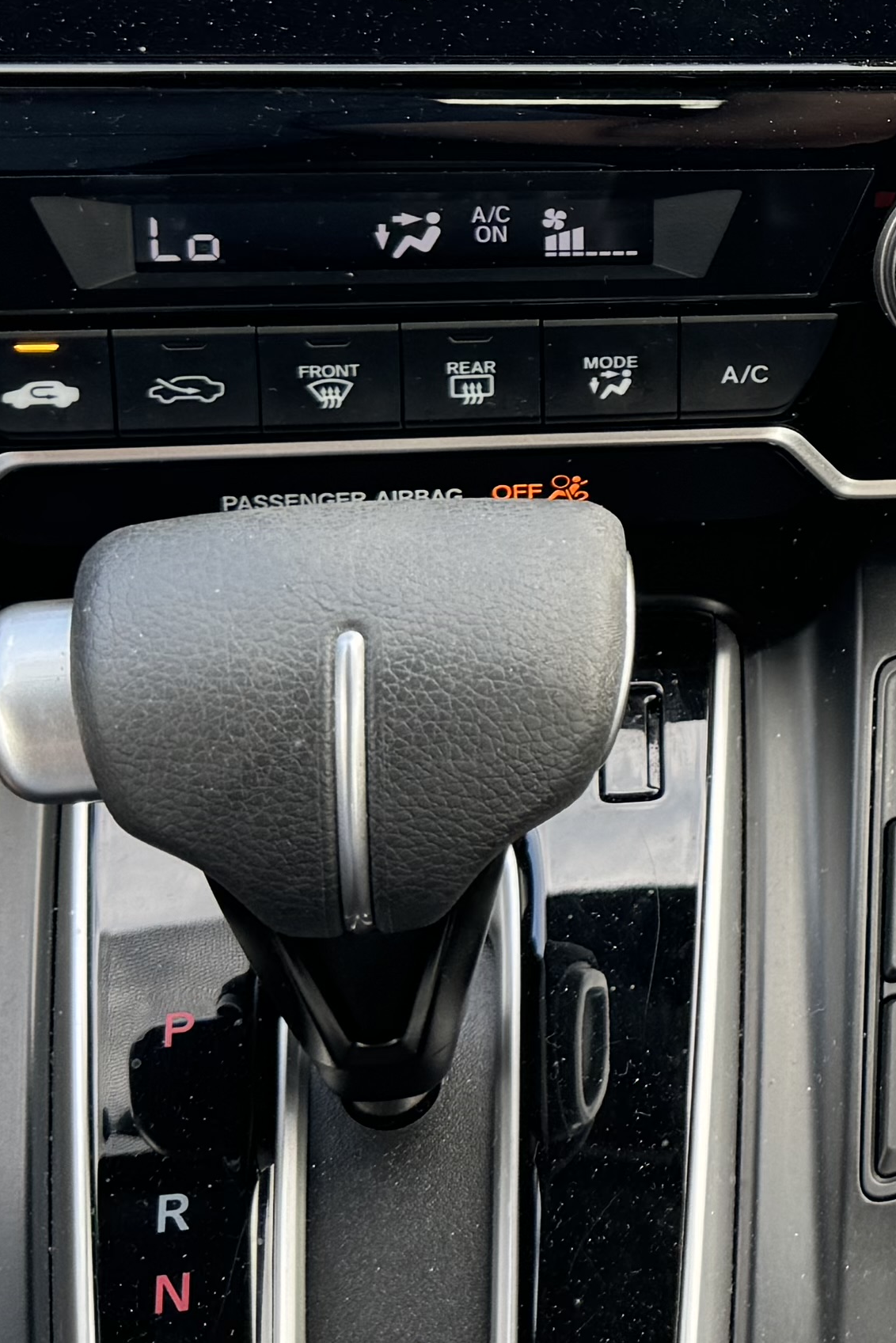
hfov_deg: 14.7
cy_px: 179
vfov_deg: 23.6
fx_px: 3134
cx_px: 1471
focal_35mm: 84
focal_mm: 6.76
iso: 64
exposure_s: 1/167
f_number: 1.78
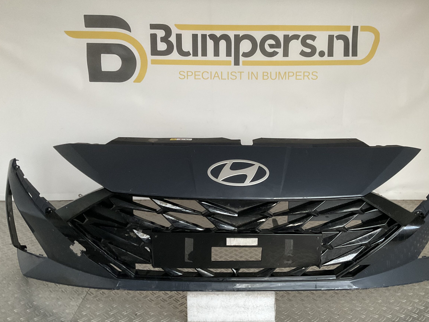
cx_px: 232
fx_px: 397
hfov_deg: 56.7
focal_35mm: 32
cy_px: 164
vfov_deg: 44.2
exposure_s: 1/50
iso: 200
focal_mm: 3
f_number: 1.8
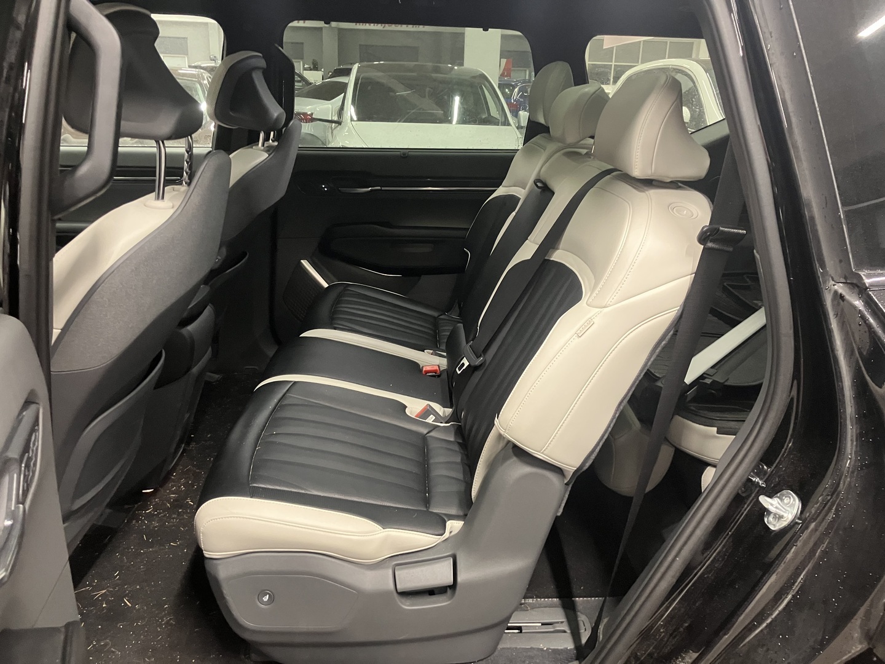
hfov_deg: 63.4
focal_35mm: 28
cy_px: 332
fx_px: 716
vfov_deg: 49.7
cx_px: 442
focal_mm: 3.99
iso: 320
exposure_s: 1/50
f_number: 1.8
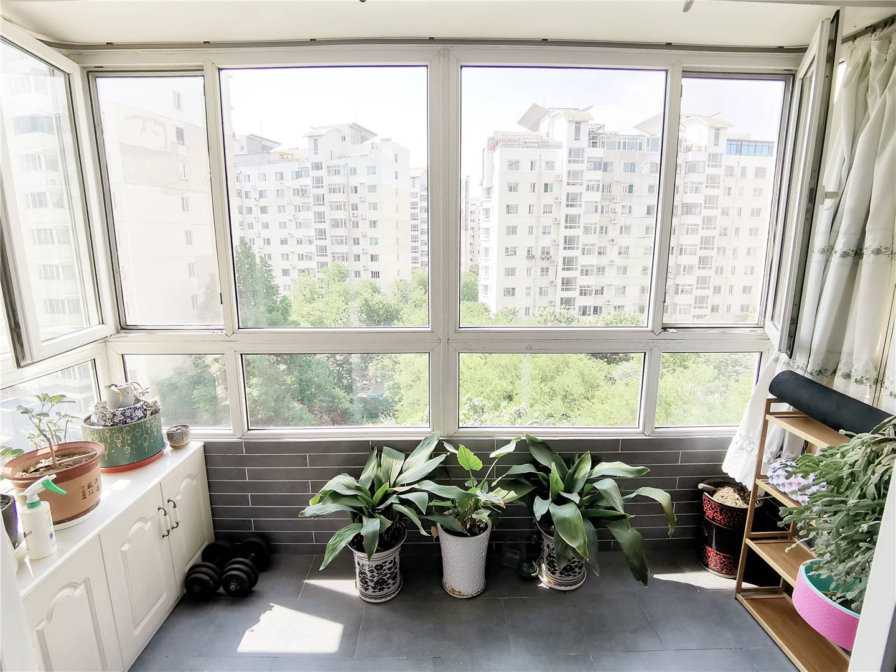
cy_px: 336
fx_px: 440
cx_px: 448
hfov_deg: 91.0
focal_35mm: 17
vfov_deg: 74.7
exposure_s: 1/211
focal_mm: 2.26
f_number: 2.2
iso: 50
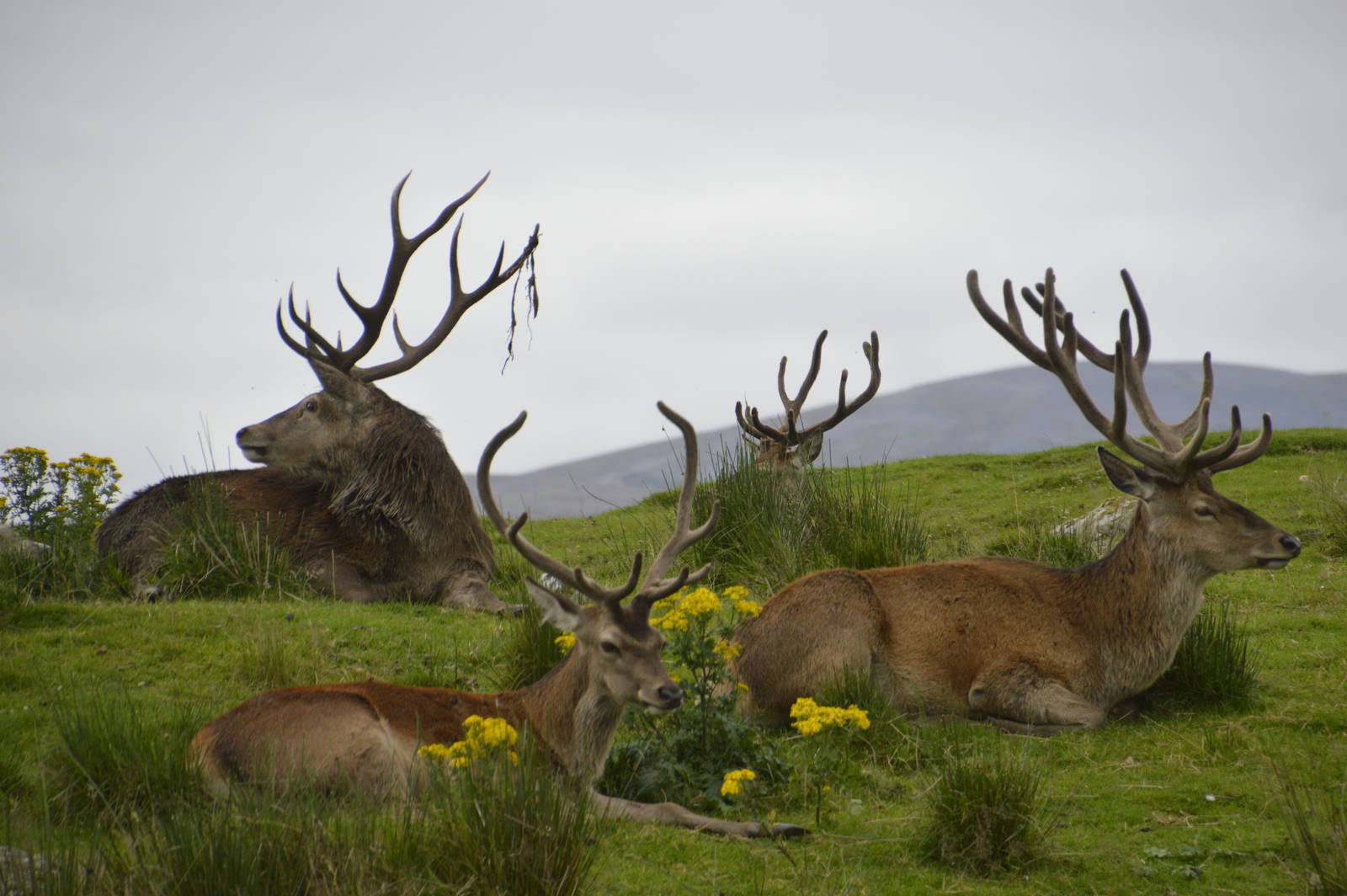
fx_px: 10374
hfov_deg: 7.4
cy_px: 448
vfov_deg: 4.9
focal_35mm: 278
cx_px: 674
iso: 640
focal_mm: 185
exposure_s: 1/500
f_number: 6.3
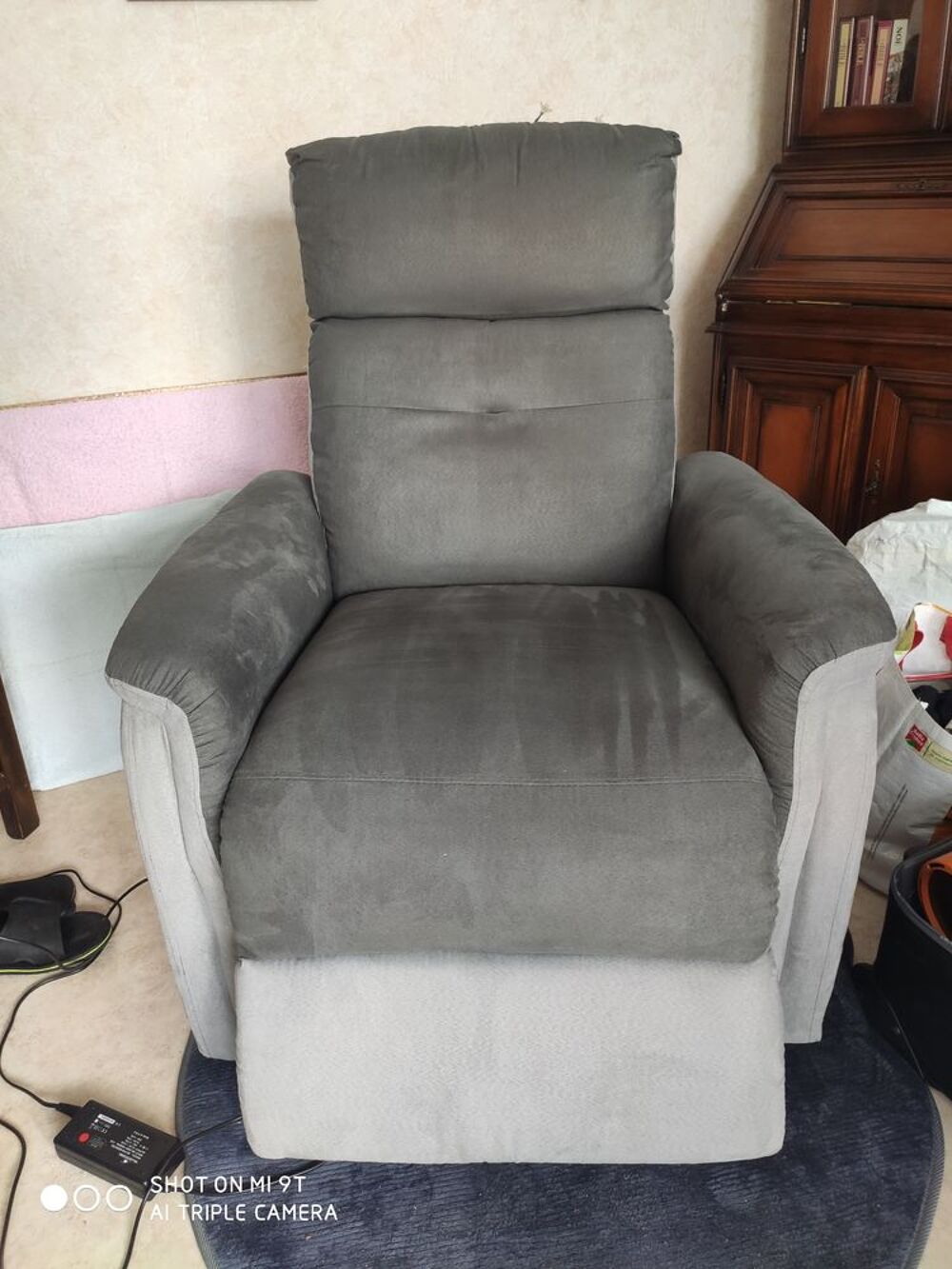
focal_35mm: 26
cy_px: 634
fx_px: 953
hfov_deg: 53.1
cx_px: 476
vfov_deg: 67.3
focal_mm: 4.77
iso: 646
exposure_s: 1/33
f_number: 1.75
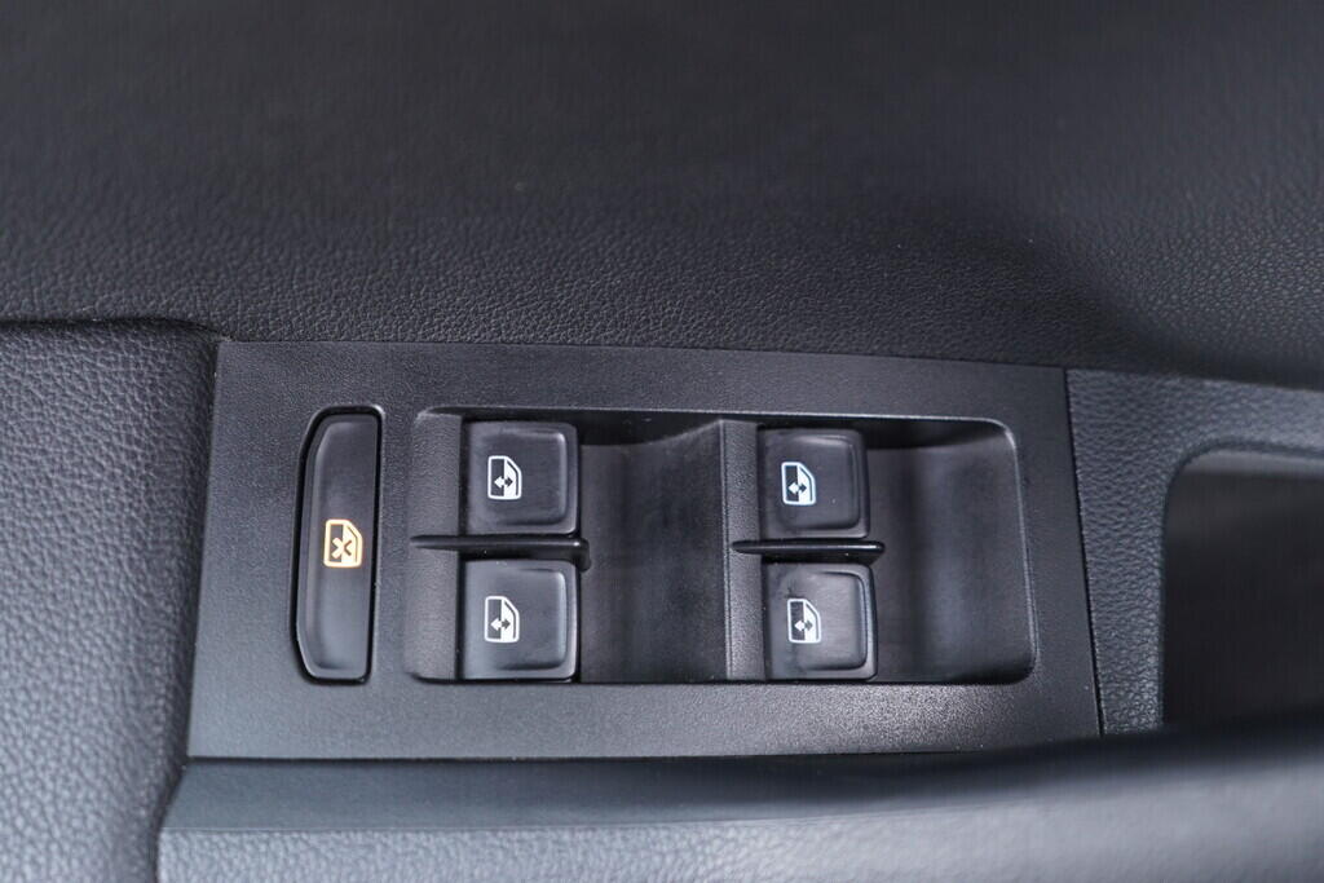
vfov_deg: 36.9
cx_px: 662
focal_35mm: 36
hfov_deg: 53.1
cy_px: 442
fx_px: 1324
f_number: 2.8
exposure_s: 1/40
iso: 640
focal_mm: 24
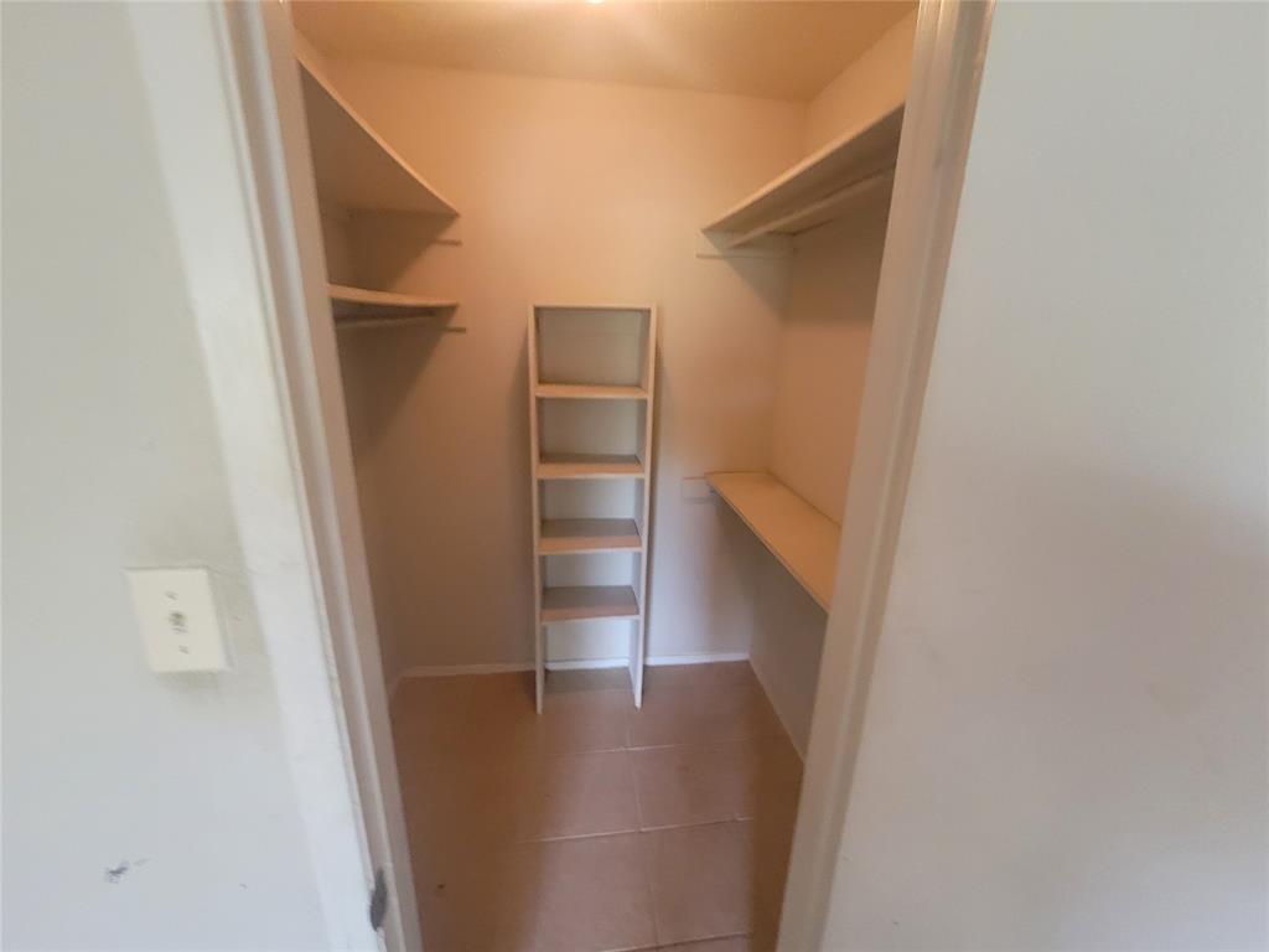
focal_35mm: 13
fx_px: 477
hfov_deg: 106.2
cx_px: 634
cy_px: 476
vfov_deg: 89.9
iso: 320
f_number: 2.2
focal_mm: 2.2
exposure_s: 1/30
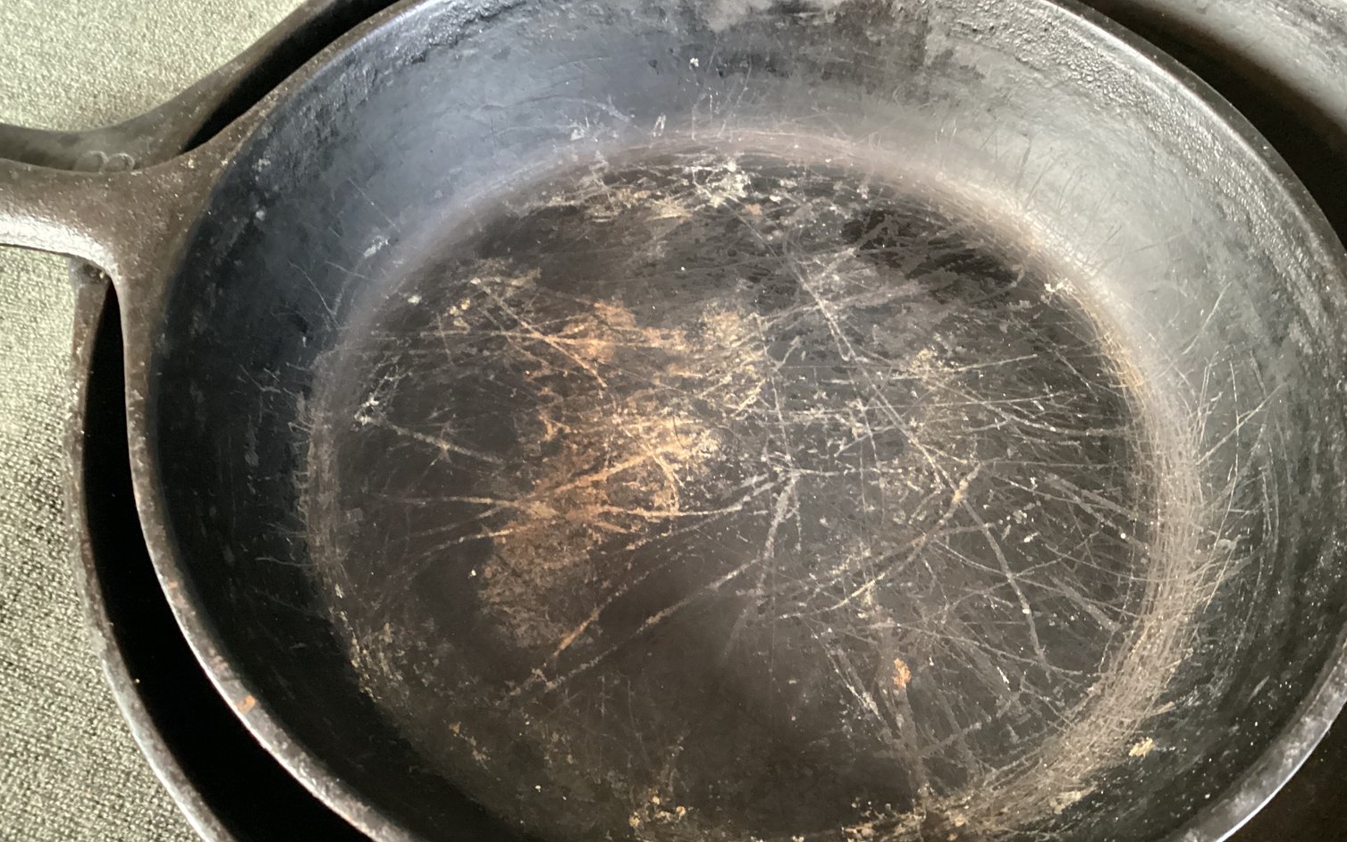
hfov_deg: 58.1
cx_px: 675
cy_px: 456
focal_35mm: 33
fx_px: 1211
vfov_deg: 38.3
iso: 640
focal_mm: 3.3
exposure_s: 1/20
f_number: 2.4
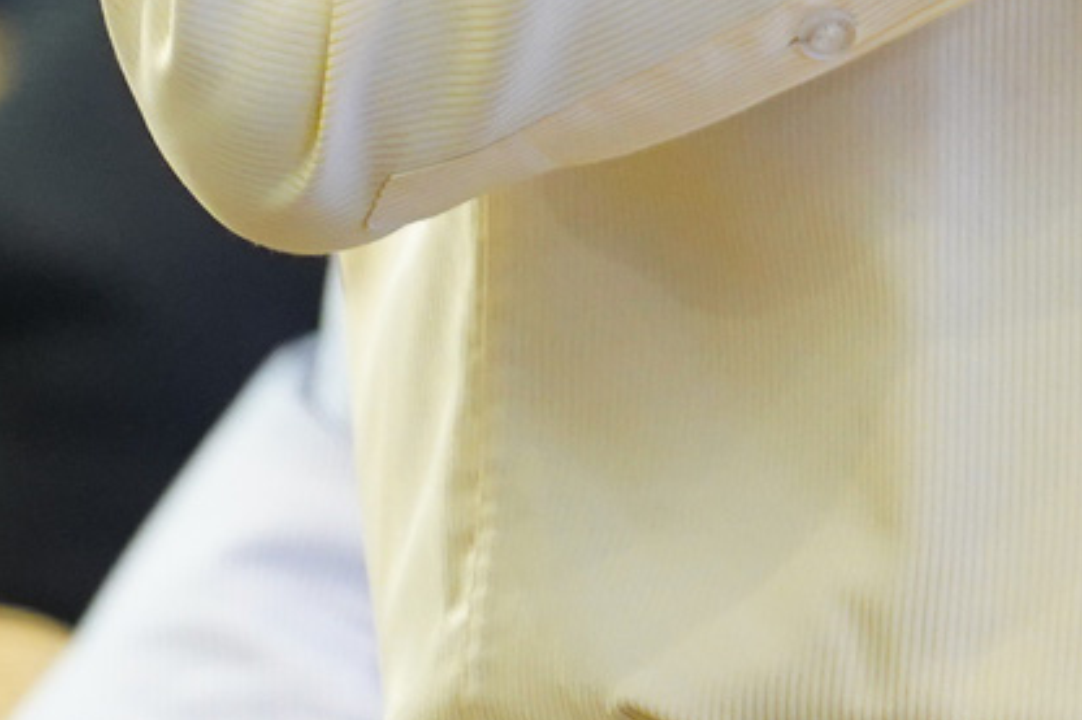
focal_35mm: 1231
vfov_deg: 1.1
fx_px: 36982
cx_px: 1886
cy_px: -1142
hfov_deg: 1.7
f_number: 2.8
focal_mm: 200
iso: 2000
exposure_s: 1/100
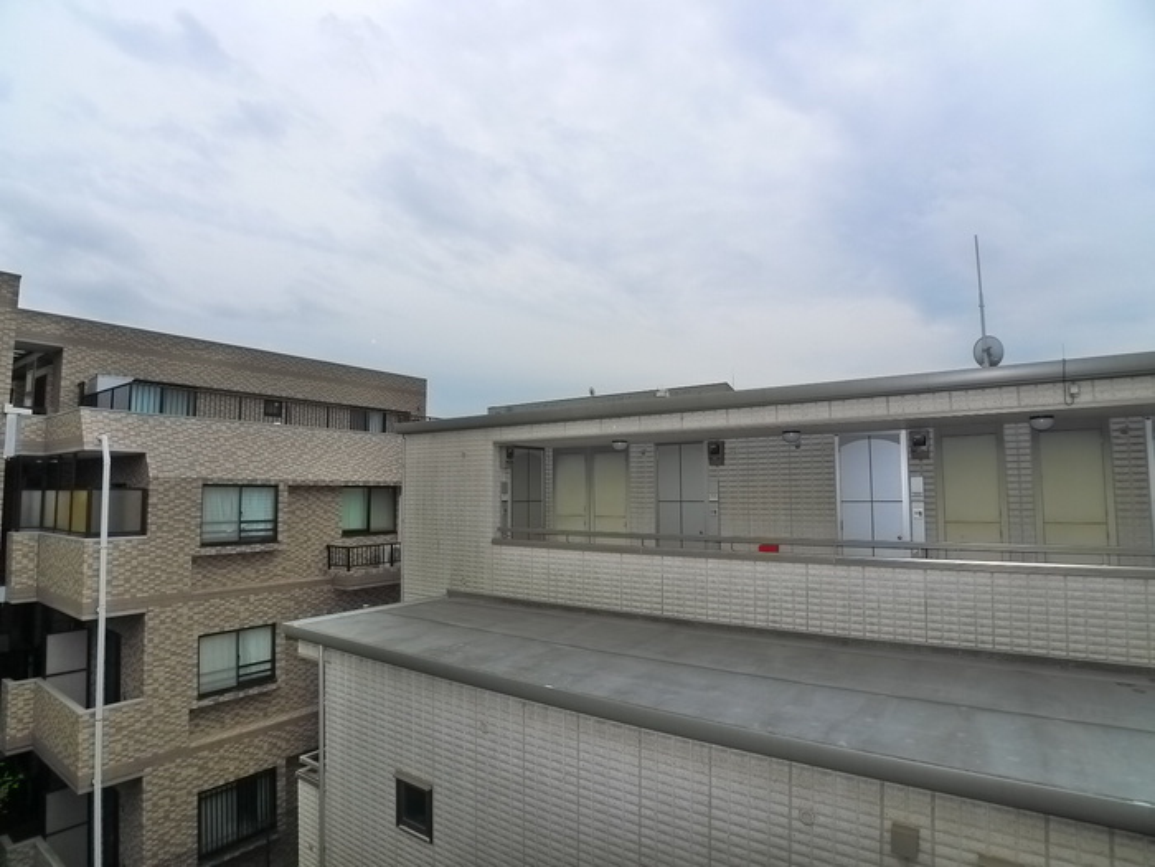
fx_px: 801
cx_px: 578
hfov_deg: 71.6
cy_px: 434
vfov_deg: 56.8
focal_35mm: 24
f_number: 4
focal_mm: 5.1
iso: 400
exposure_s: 1/500
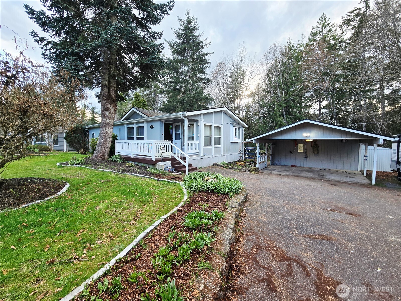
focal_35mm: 13
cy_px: 150
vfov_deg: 89.9
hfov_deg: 106.2
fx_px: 151
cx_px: 200
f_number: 2.2
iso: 50
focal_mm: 2.2
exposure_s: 1/139
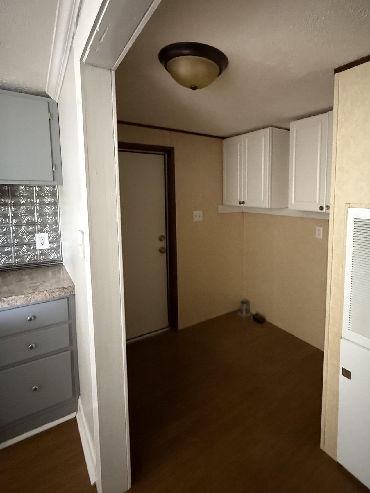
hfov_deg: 67.4
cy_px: 222
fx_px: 271
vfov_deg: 84.4
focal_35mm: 19
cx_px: 236
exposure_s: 1/34
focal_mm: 2.22
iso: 1600
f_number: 2.2
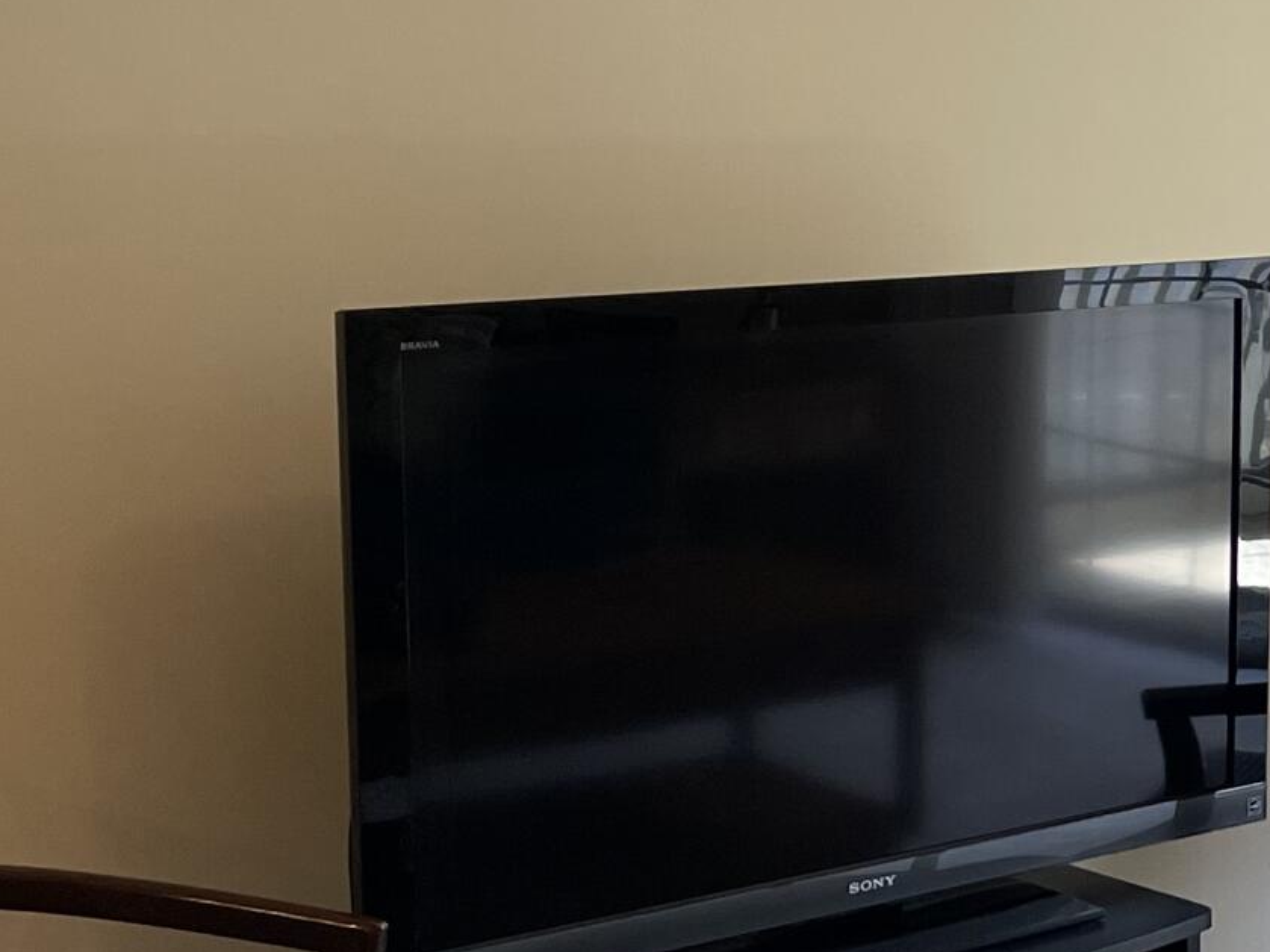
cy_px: 568
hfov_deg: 19.7
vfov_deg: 15.9
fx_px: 3412
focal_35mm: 93
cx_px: 1567
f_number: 1.6
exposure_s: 1/120
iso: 64
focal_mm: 4.2
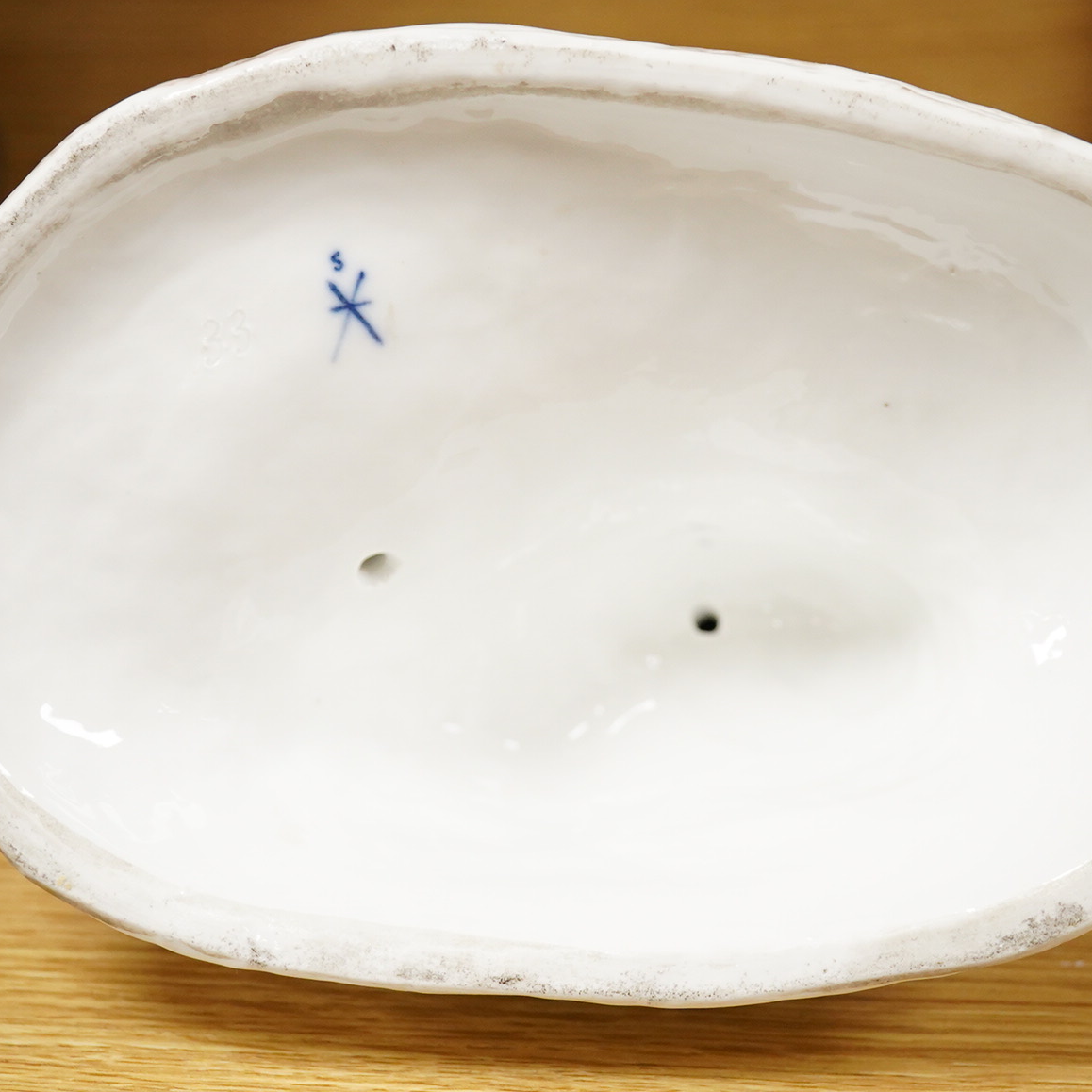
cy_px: 505
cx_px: 593
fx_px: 2320
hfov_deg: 26.5
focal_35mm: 65
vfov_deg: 26.5
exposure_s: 1/320
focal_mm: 30
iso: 2500
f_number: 5.6
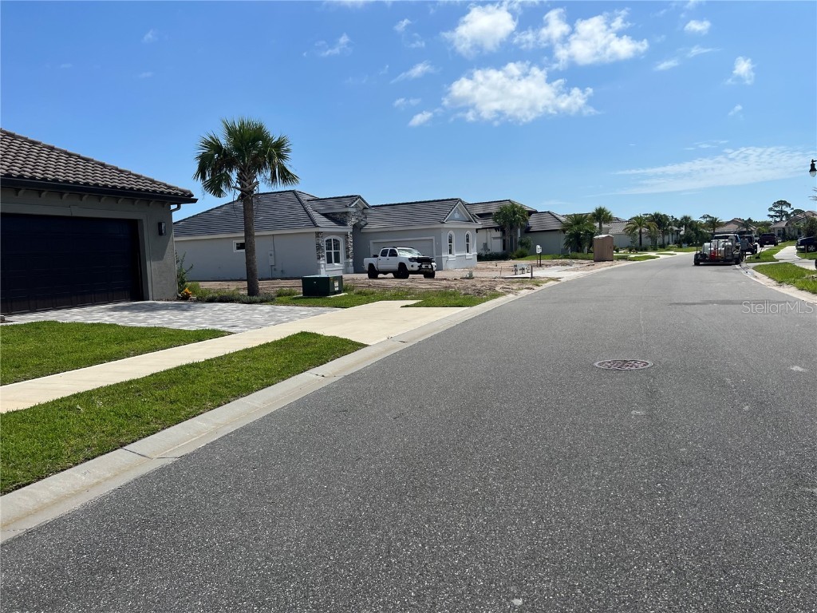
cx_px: 408
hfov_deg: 67.3
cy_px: 306
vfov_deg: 53.1
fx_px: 614
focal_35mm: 26
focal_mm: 5.7
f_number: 1.5
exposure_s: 1/7463
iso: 50
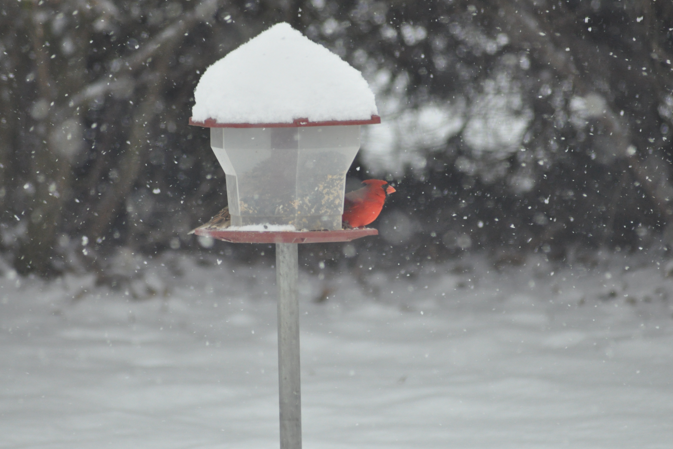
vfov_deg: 3.0
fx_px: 8450
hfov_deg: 4.6
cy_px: 225
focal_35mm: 452
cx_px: 337
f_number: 5.6
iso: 1400
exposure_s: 1/500
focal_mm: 300
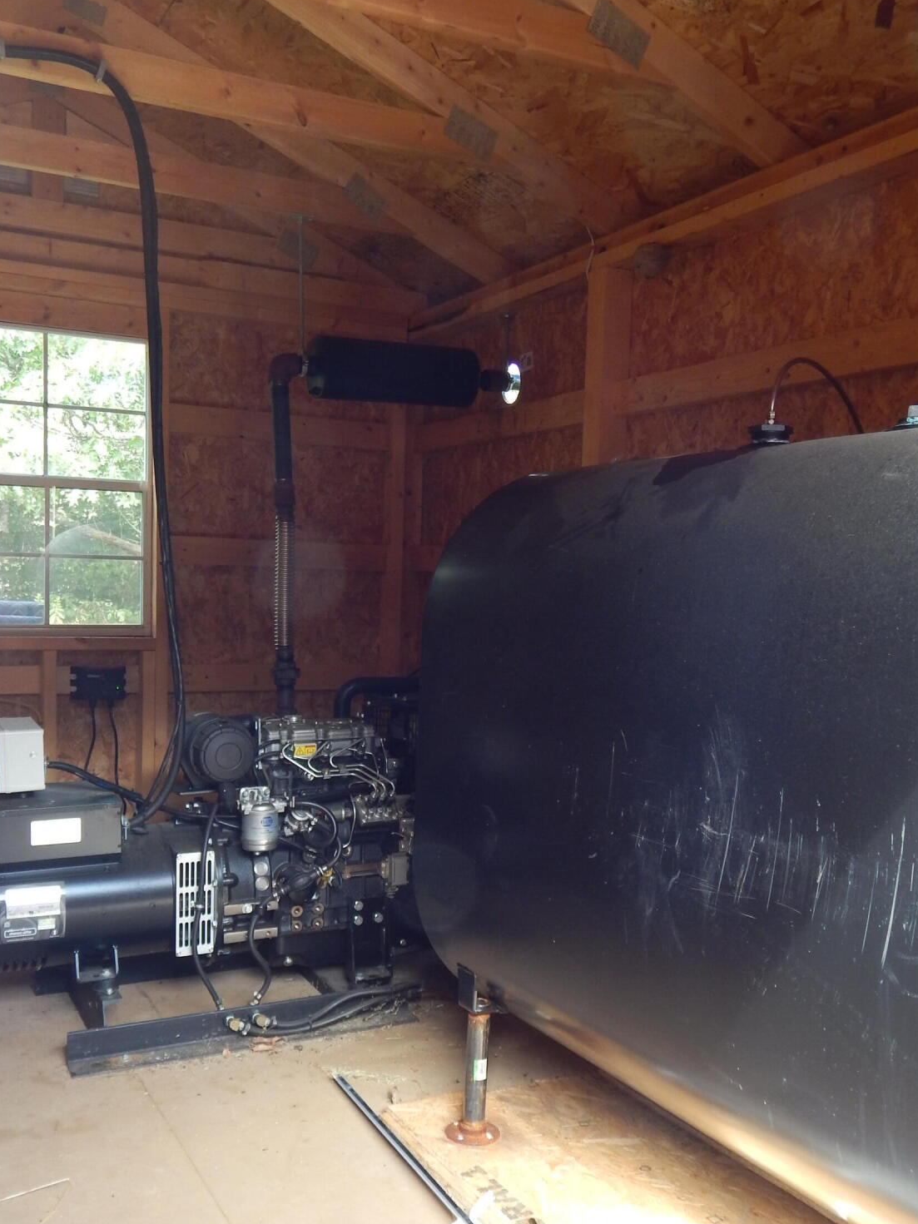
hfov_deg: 41.8
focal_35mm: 34
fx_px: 1202
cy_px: 678
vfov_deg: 53.9
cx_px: 487
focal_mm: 4.5
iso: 125
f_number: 3.1
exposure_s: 1/50
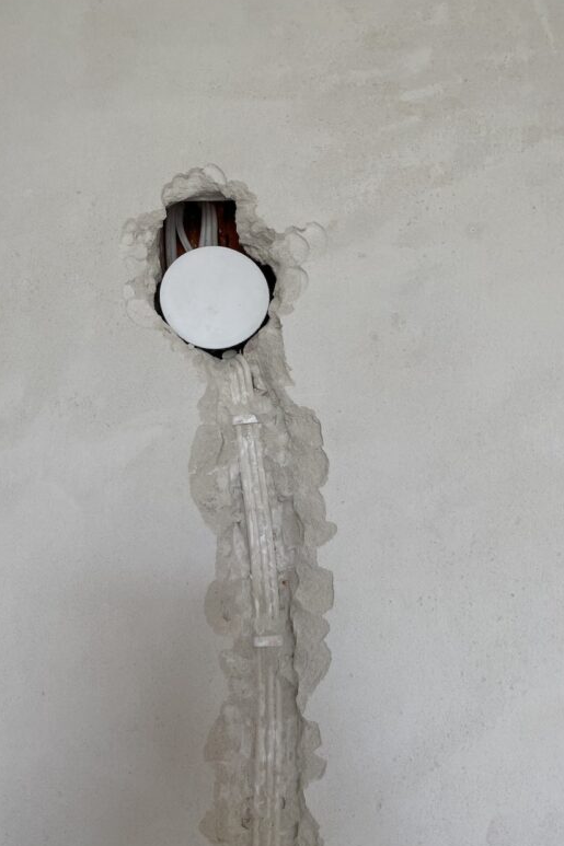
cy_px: 424
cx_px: 254
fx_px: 658
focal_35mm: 28
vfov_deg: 65.5
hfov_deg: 46.3
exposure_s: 1/121
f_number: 1.8
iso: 64
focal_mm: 4.25
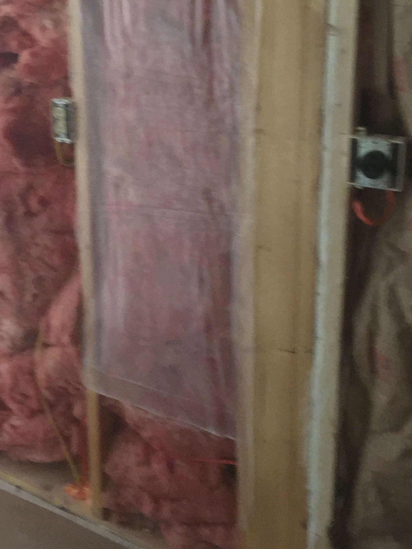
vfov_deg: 39.7
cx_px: 163
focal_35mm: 47
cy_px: 164
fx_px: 746
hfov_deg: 30.8
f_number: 2.2
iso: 400
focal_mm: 4.15
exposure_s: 1/15
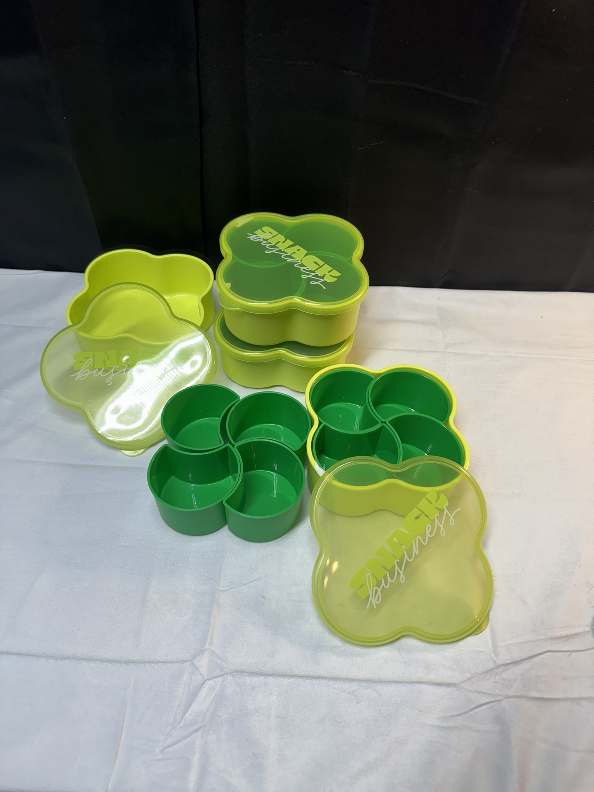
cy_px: 396
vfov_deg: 71.6
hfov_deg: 56.8
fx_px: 549
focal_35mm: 24
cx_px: 297
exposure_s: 1/120
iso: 100
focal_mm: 6.76
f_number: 1.78
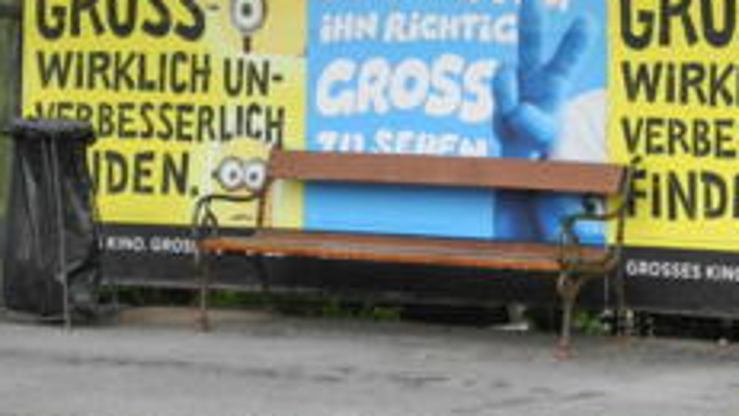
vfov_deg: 5.2
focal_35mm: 235
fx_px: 4605
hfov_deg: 9.1
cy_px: -35
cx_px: 648
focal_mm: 18.1
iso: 100
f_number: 4
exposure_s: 1/160
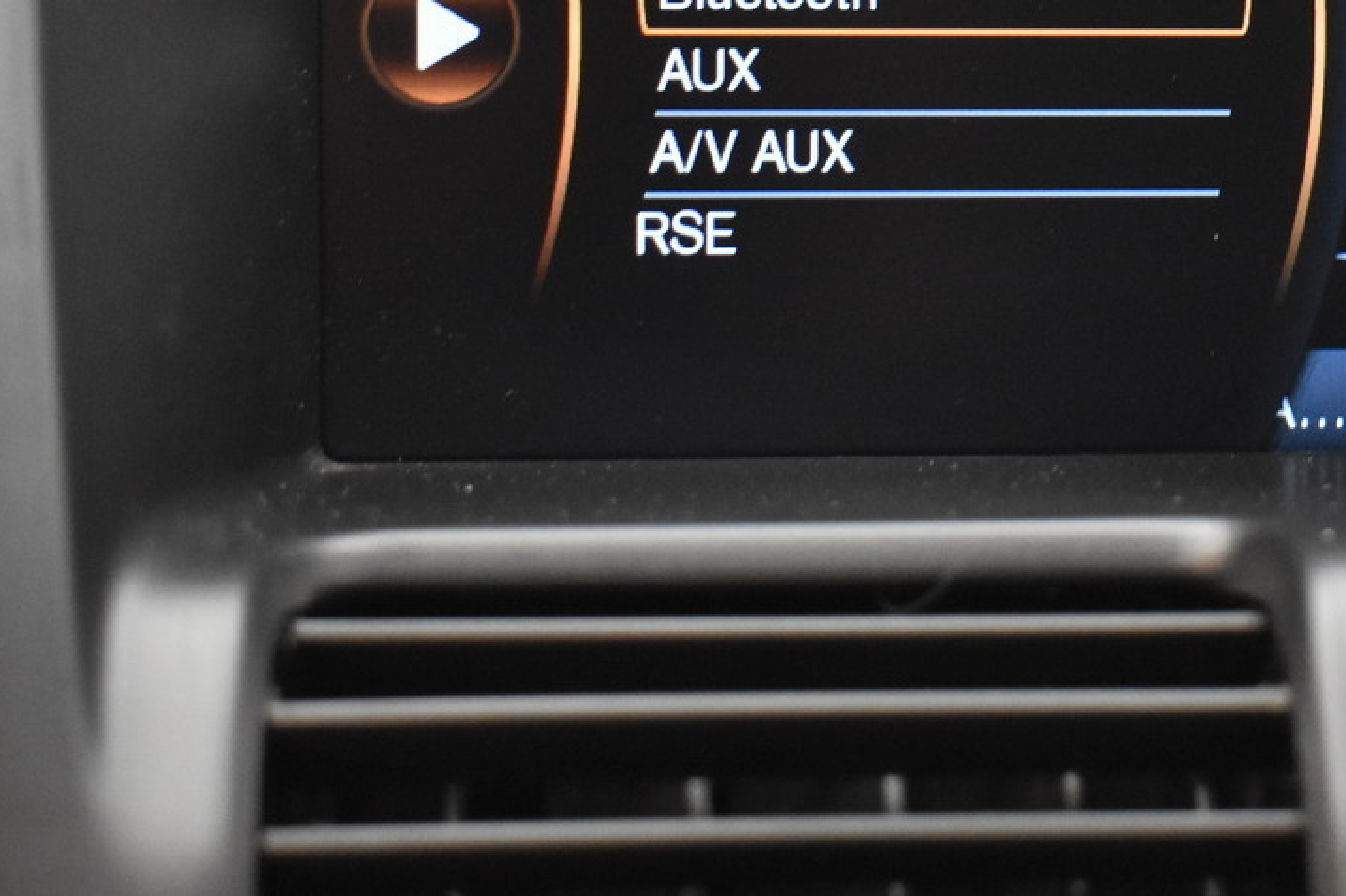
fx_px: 3812
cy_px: -8
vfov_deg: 13.2
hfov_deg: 19.9
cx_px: 1003
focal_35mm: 102
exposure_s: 1/8
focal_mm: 30
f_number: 4.2
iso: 2500
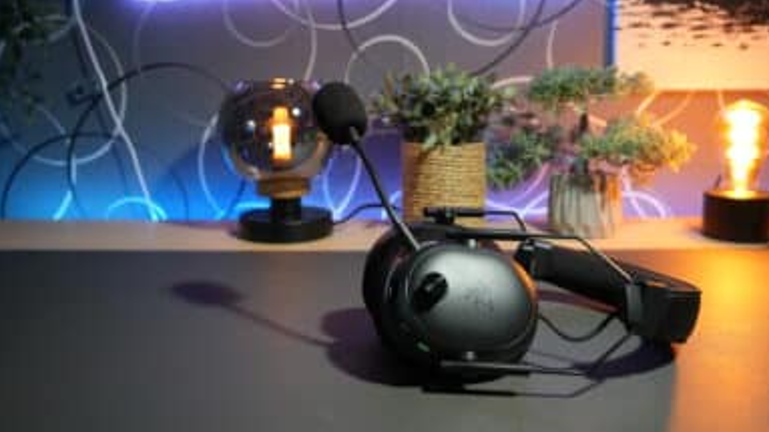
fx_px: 663
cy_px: 195
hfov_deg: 60.2
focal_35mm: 33
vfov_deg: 36.0
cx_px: 388
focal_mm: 30.5
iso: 640
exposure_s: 1/30
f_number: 5.6
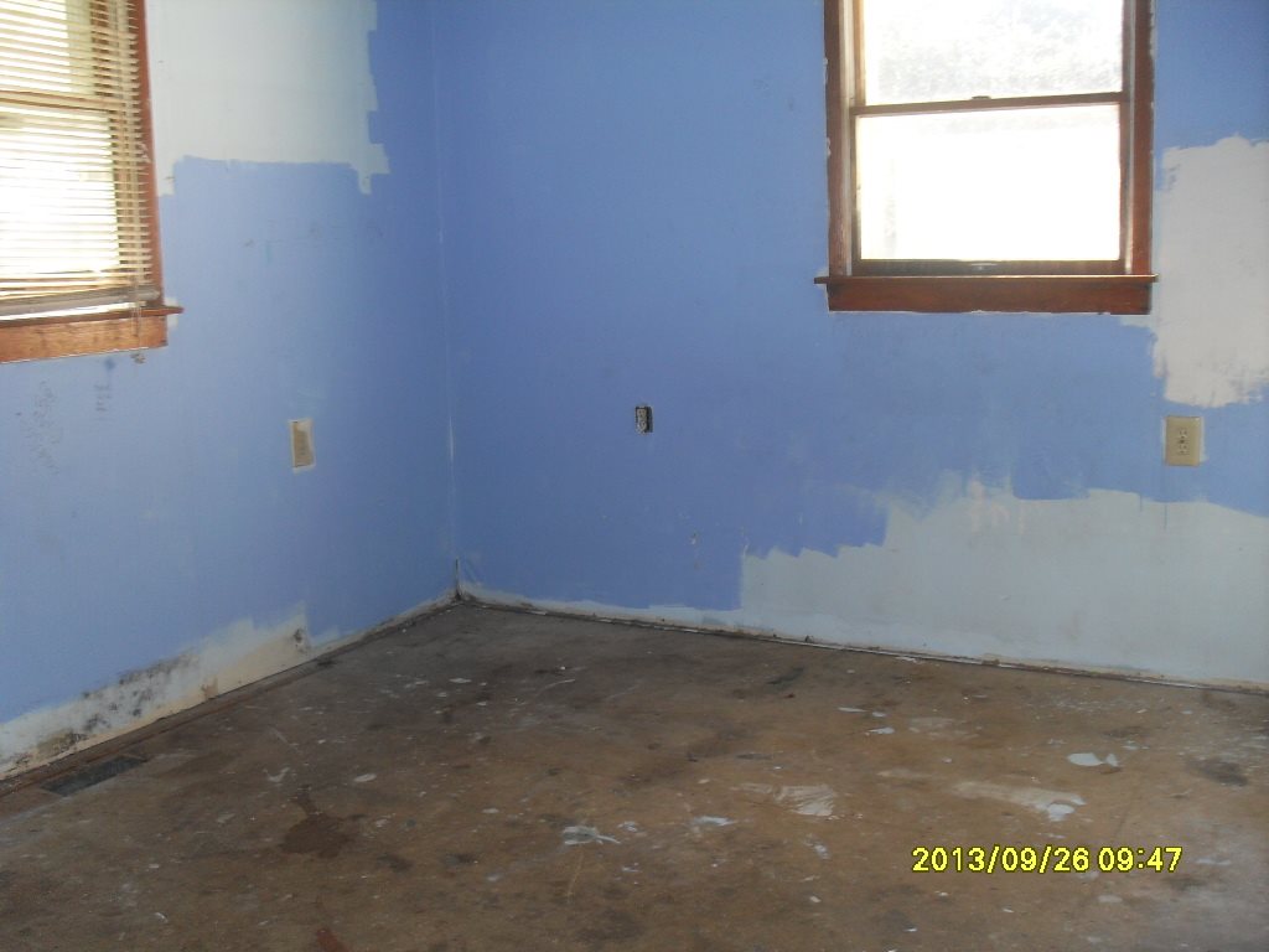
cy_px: 476
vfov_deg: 38.7
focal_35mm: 37
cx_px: 634
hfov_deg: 50.1
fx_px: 1356
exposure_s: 1/45
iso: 100
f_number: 2.8
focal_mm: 6.3
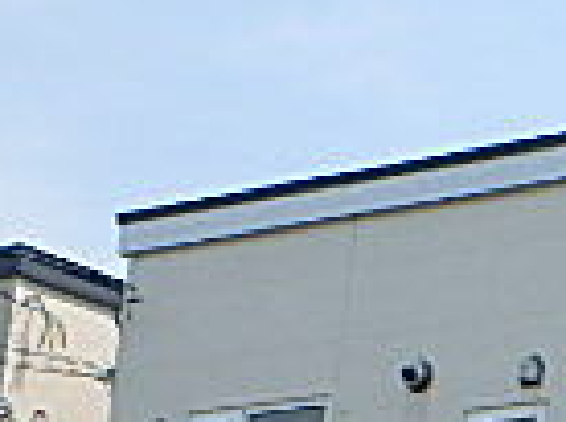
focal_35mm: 158
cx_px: 1095
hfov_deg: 11.4
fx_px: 2579
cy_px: 705
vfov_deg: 9.0
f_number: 4.9
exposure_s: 1/640
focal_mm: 6
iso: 125
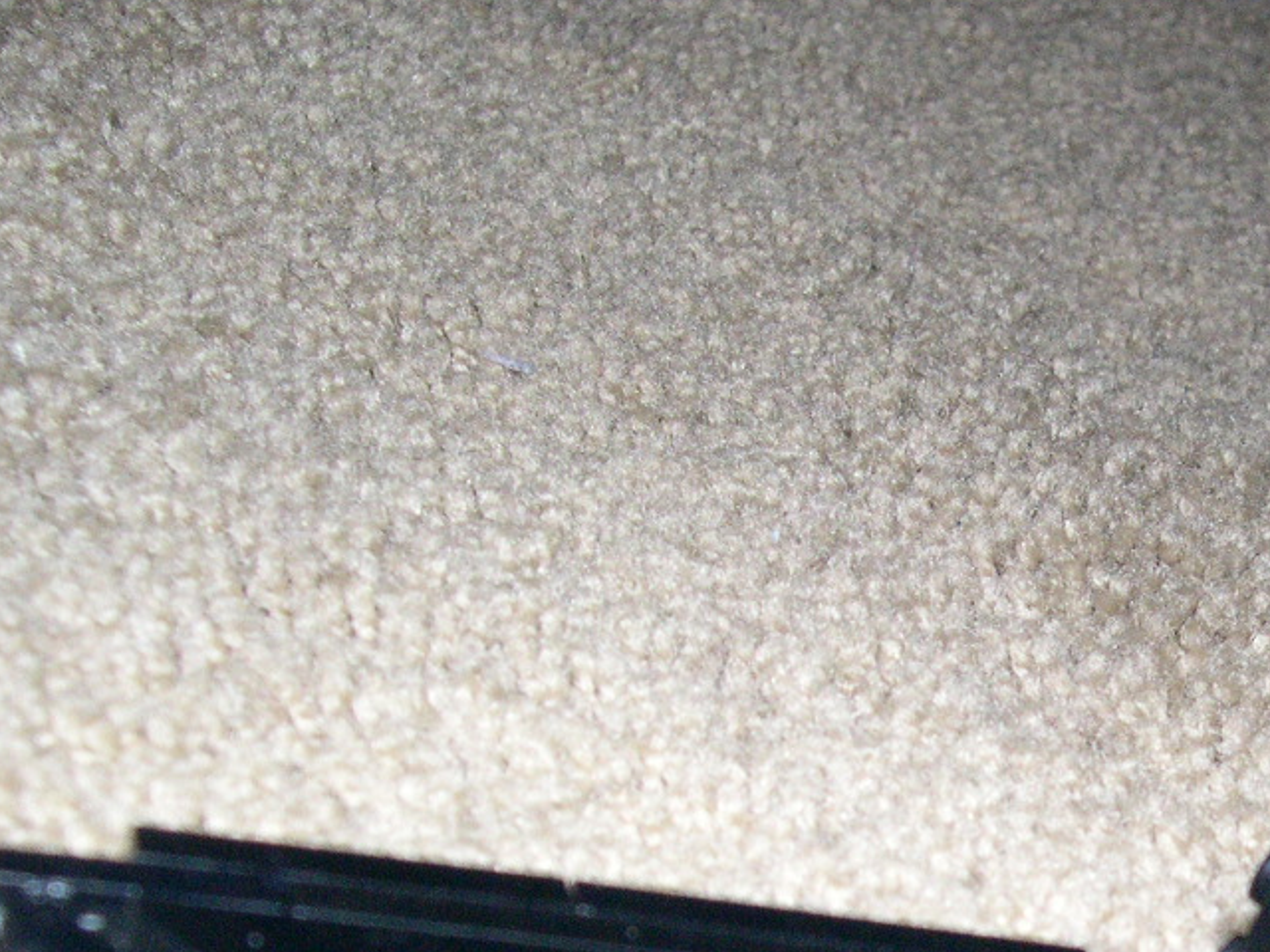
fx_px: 2788
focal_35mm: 76
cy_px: 906
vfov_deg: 19.0
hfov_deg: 24.8
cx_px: 1185
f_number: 7.6
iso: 400
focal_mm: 8
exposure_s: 1/60
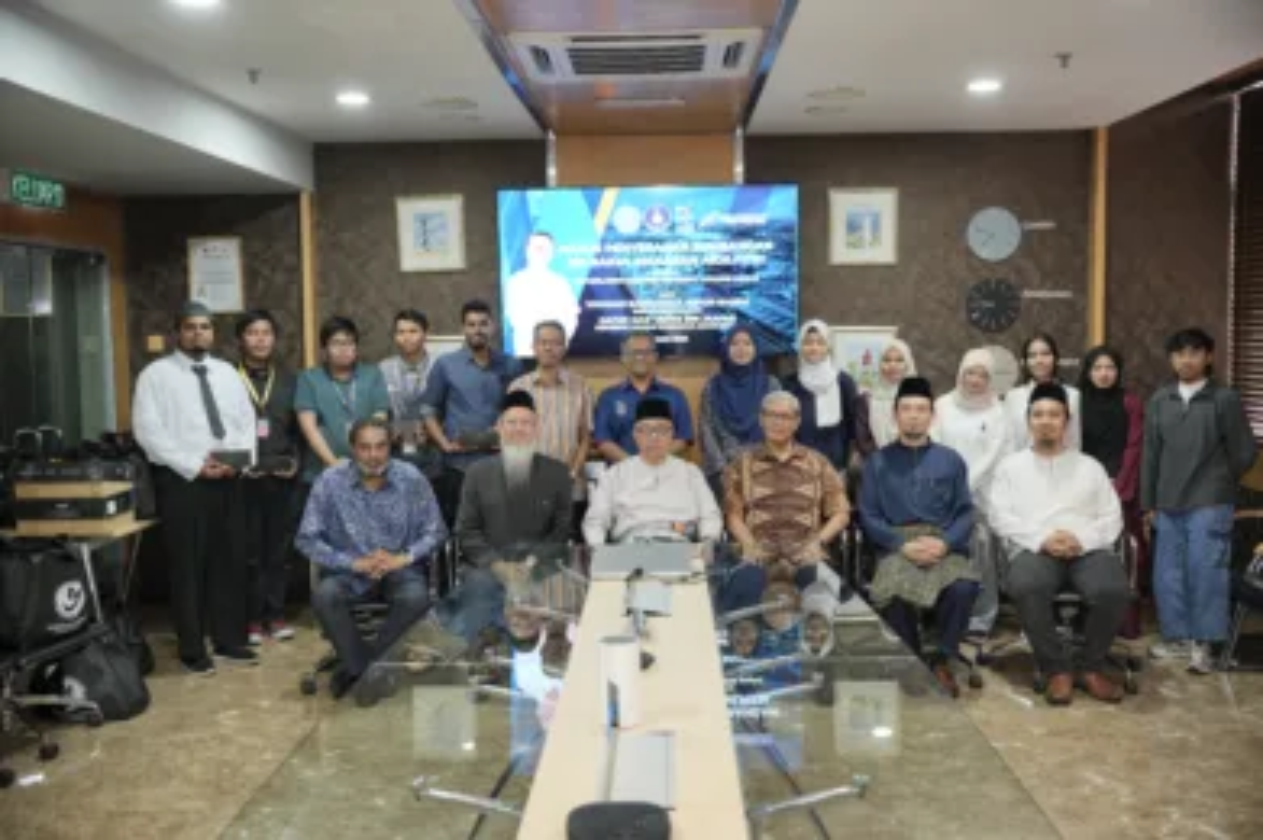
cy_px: 420
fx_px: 1290
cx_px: 632
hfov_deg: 52.2
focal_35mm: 37
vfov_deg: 36.1
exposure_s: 1/80
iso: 800
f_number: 2.8
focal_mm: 36.8
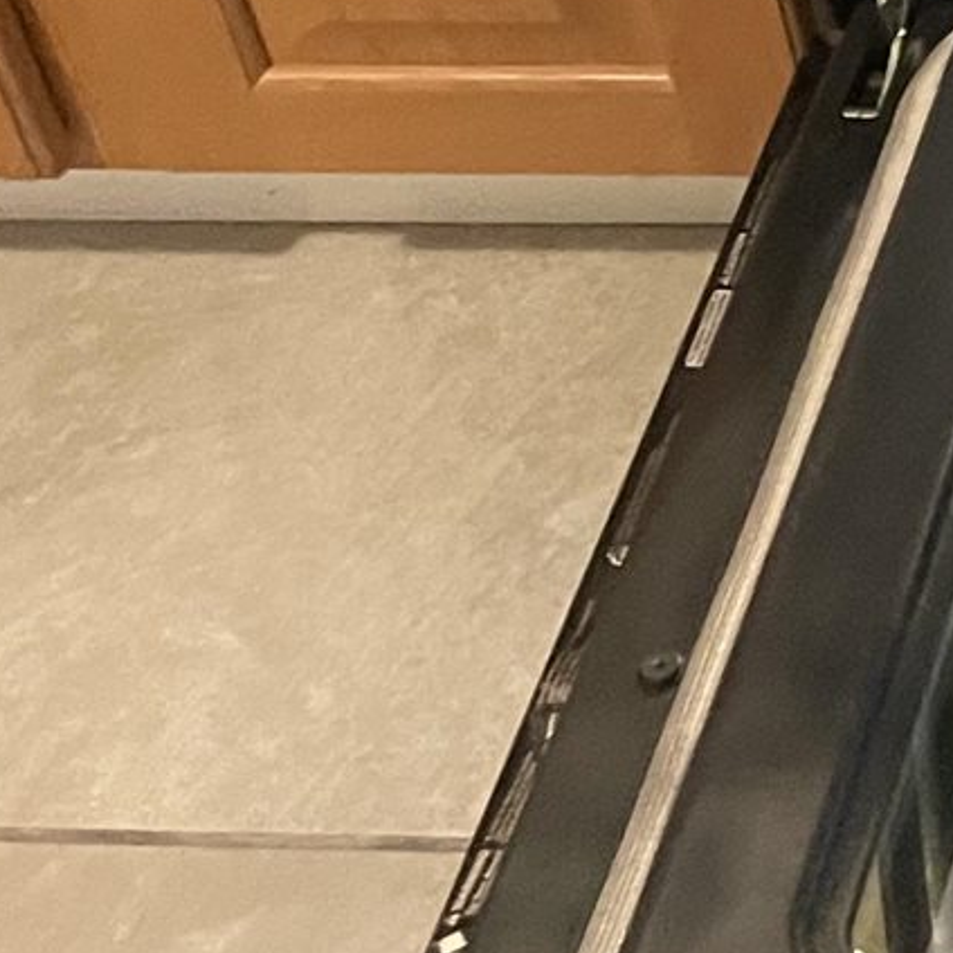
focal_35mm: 125
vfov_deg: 12.9
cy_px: -645
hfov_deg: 12.5
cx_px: 1803
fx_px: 3893
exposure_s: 1/30
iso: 640
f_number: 1.6
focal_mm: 4.2
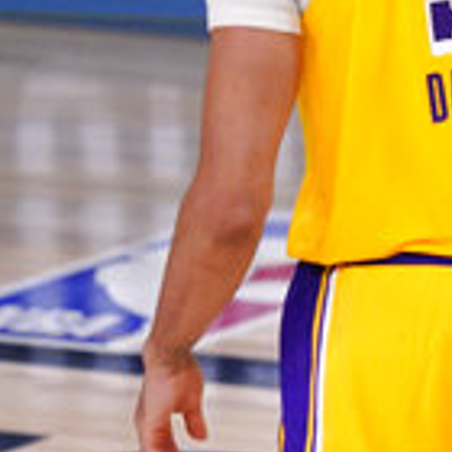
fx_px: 18407
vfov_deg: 1.4
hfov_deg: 1.4
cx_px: 765
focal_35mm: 1246
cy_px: 31
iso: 4000
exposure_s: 1/2000
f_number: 2.8
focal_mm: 400
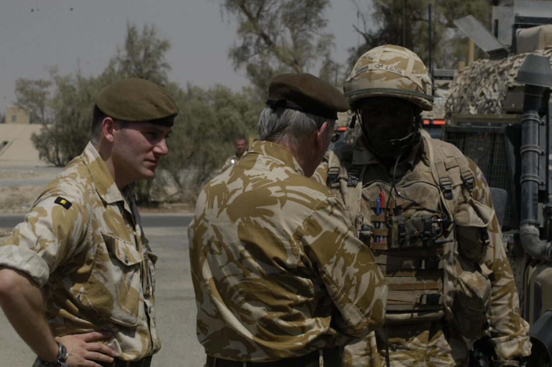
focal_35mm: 109
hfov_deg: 18.8
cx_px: 285
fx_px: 1669
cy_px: 178
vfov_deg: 12.5
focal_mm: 70
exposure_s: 1/500
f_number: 11
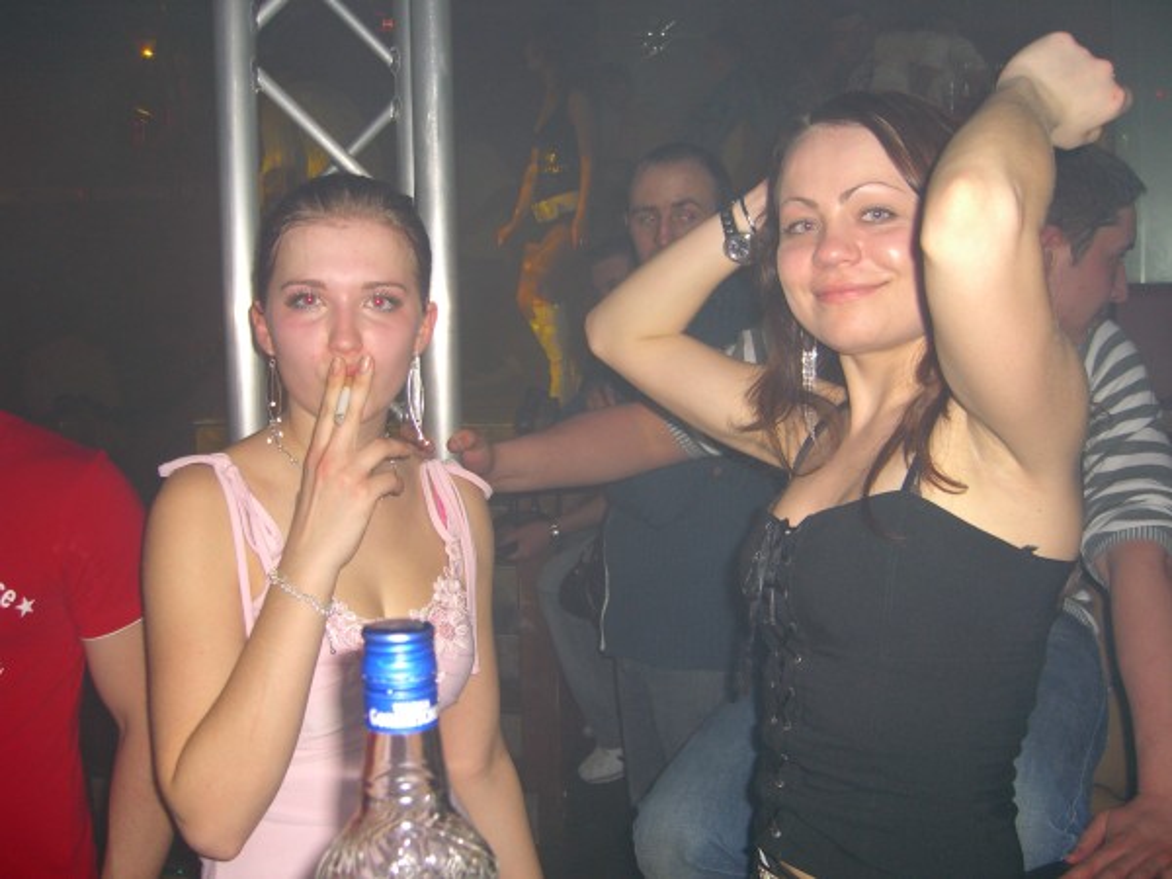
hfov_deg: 49.0
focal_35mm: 38
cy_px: 440
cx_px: 586
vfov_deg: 37.7
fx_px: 1287
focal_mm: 7.9
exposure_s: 1/60
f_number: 2.8
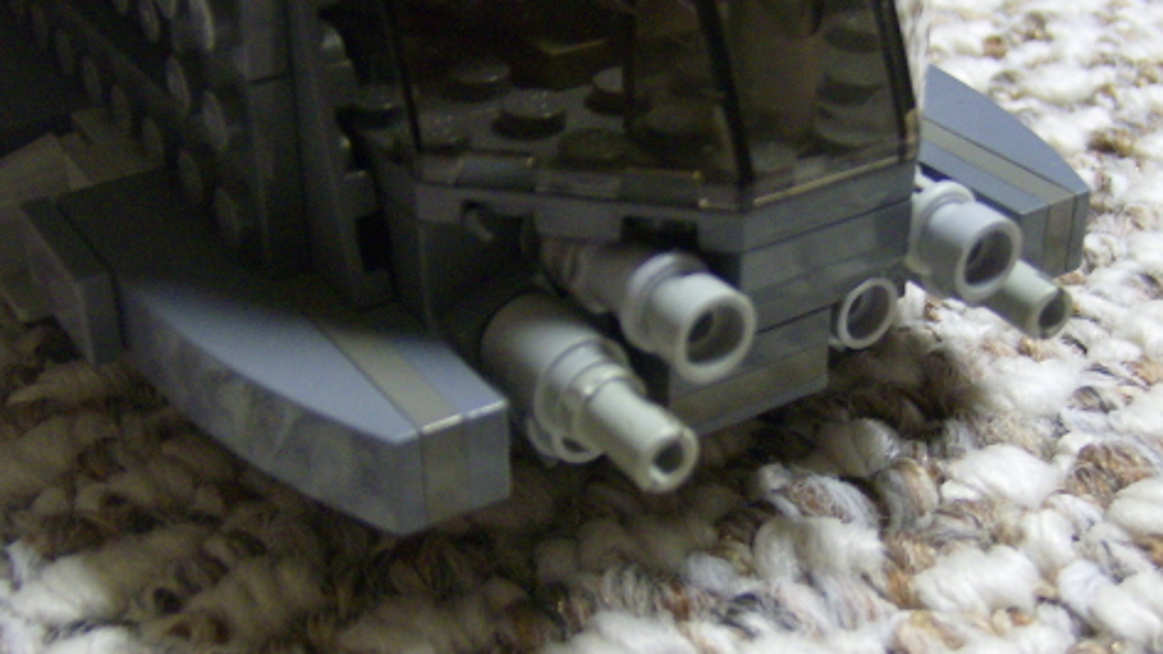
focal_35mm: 53
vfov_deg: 22.6
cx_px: 676
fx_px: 1634
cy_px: 301
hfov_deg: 39.1
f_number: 2.8
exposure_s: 1/6.82
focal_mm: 6
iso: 200
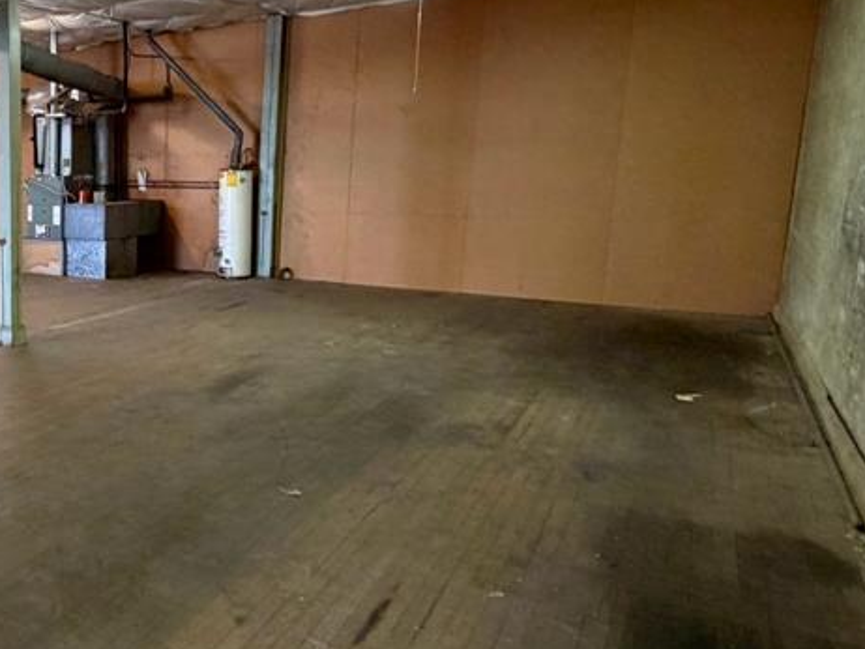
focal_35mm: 31
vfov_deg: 45.4
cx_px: -11
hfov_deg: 47.7
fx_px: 775
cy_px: 282
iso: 500
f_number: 2.2
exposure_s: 1/60
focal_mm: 2.22
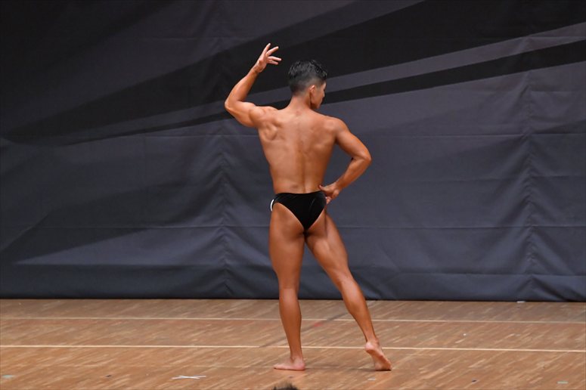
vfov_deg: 5.1
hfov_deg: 7.6
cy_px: 195
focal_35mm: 270
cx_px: 293
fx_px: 4393
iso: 6400
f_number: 5.6
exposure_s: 1/400
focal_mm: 180
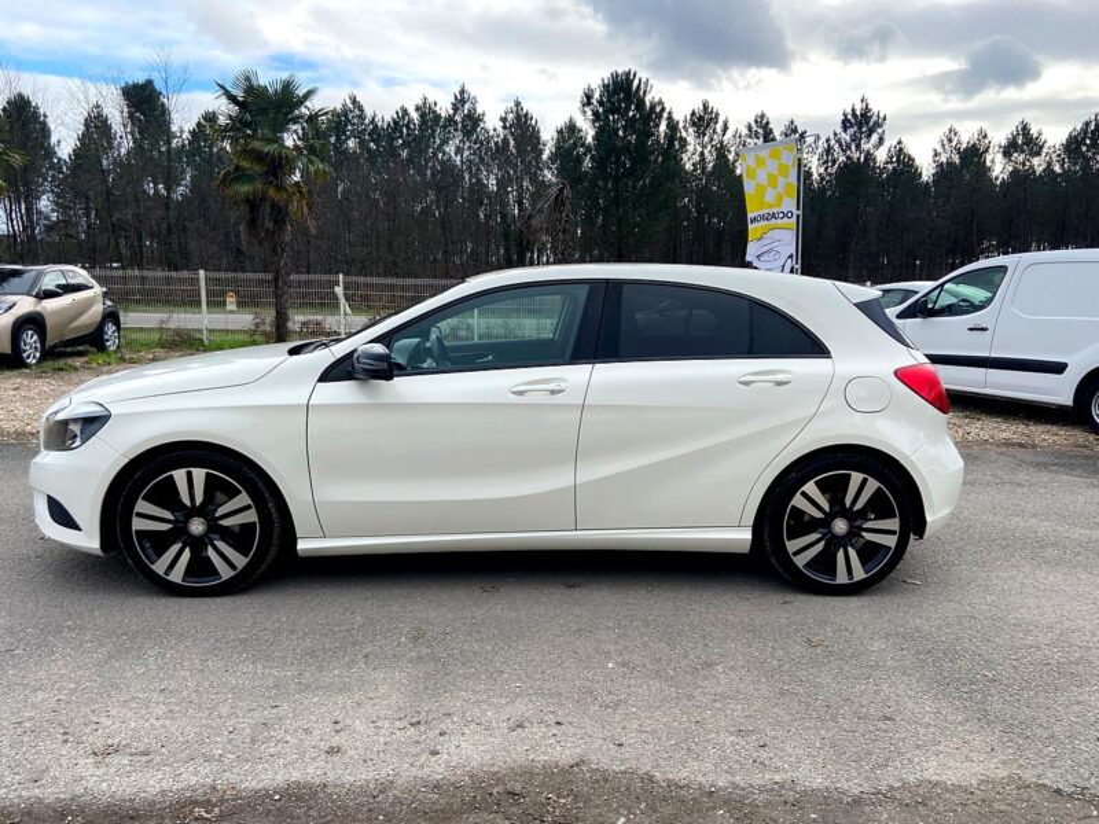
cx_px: 550
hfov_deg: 67.3
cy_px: 412
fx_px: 825
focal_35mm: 26
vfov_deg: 53.1
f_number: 1.8
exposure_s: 1/884
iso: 32
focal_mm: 4.25
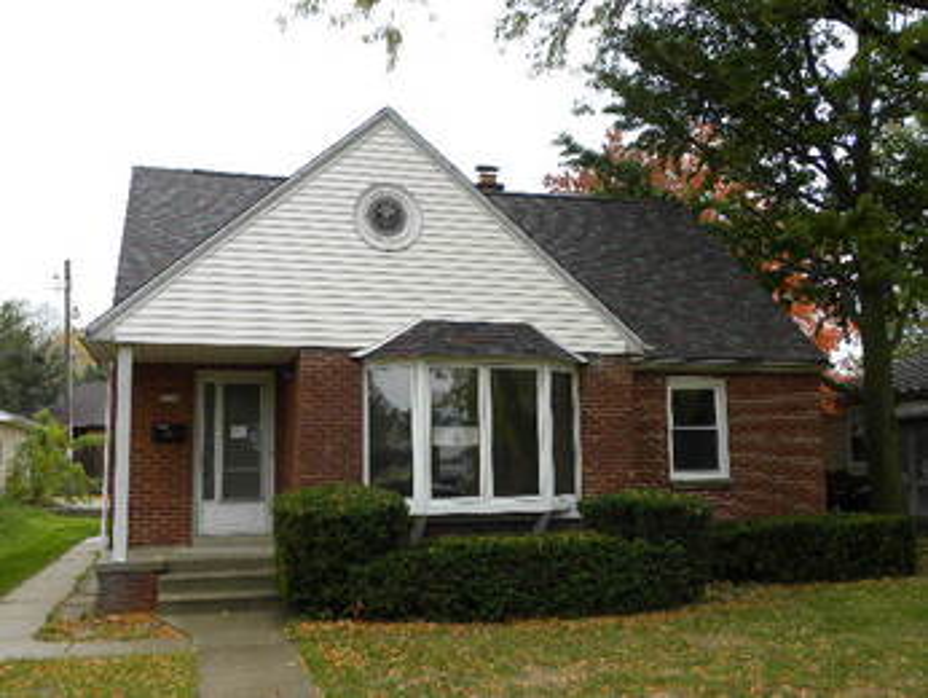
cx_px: 464
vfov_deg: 38.7
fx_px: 993
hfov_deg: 50.1
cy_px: 349
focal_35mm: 37
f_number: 3.2
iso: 75
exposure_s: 1/70.6
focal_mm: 6.6
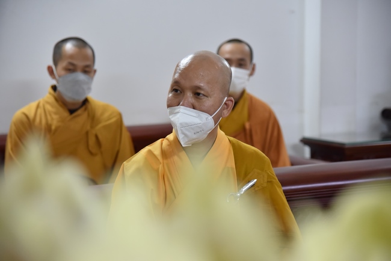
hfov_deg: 20.8
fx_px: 1065
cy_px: 130
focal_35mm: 98
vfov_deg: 14.0
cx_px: 196
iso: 2500
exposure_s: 1/80
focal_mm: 98
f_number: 4
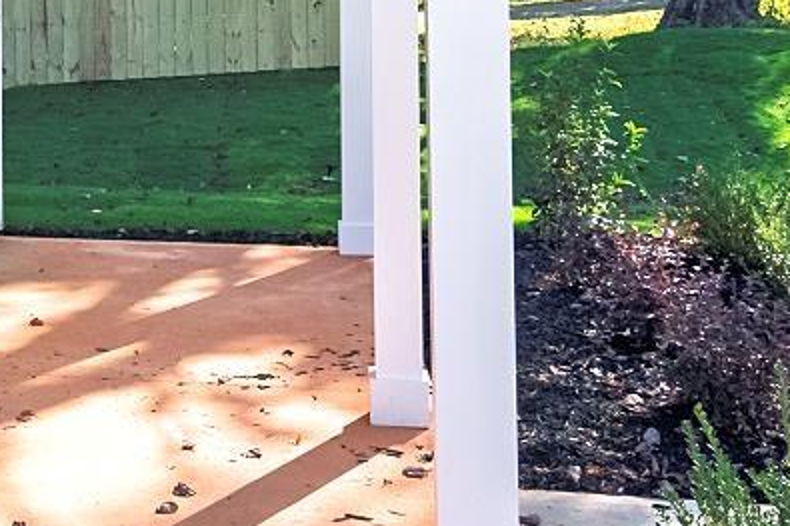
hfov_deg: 22.9
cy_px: -31
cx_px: -170
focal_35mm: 81
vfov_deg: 16.4
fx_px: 1777
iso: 320
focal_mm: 11
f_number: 7.1
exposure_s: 1/320
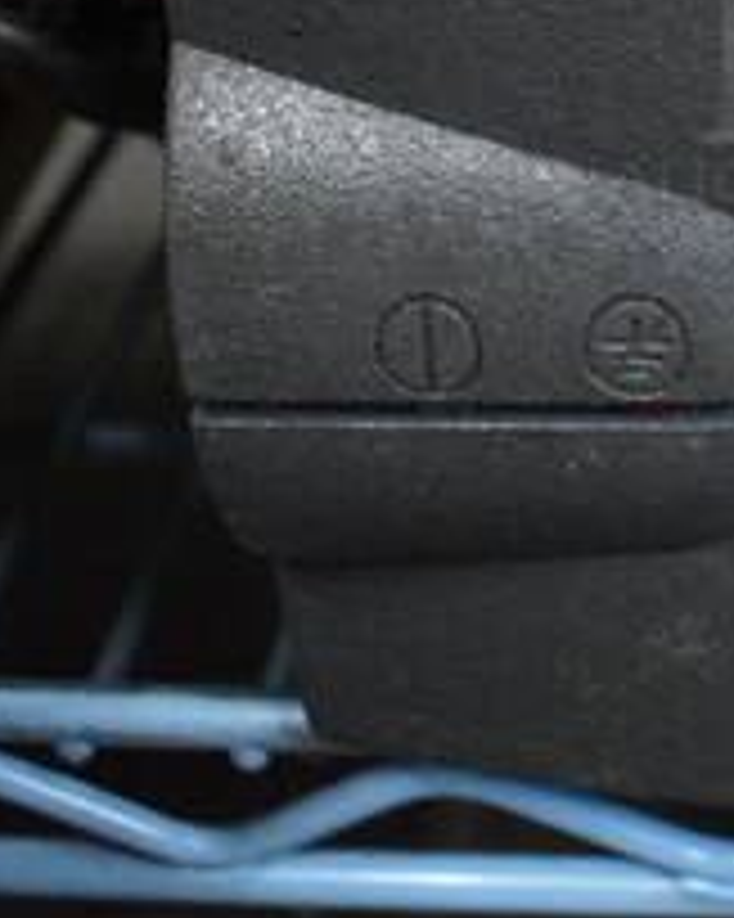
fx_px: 2065
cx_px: 919
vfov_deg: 24.2
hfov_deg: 18.9
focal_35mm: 76
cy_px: 54
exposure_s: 1/50
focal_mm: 18
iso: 3200
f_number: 3.5
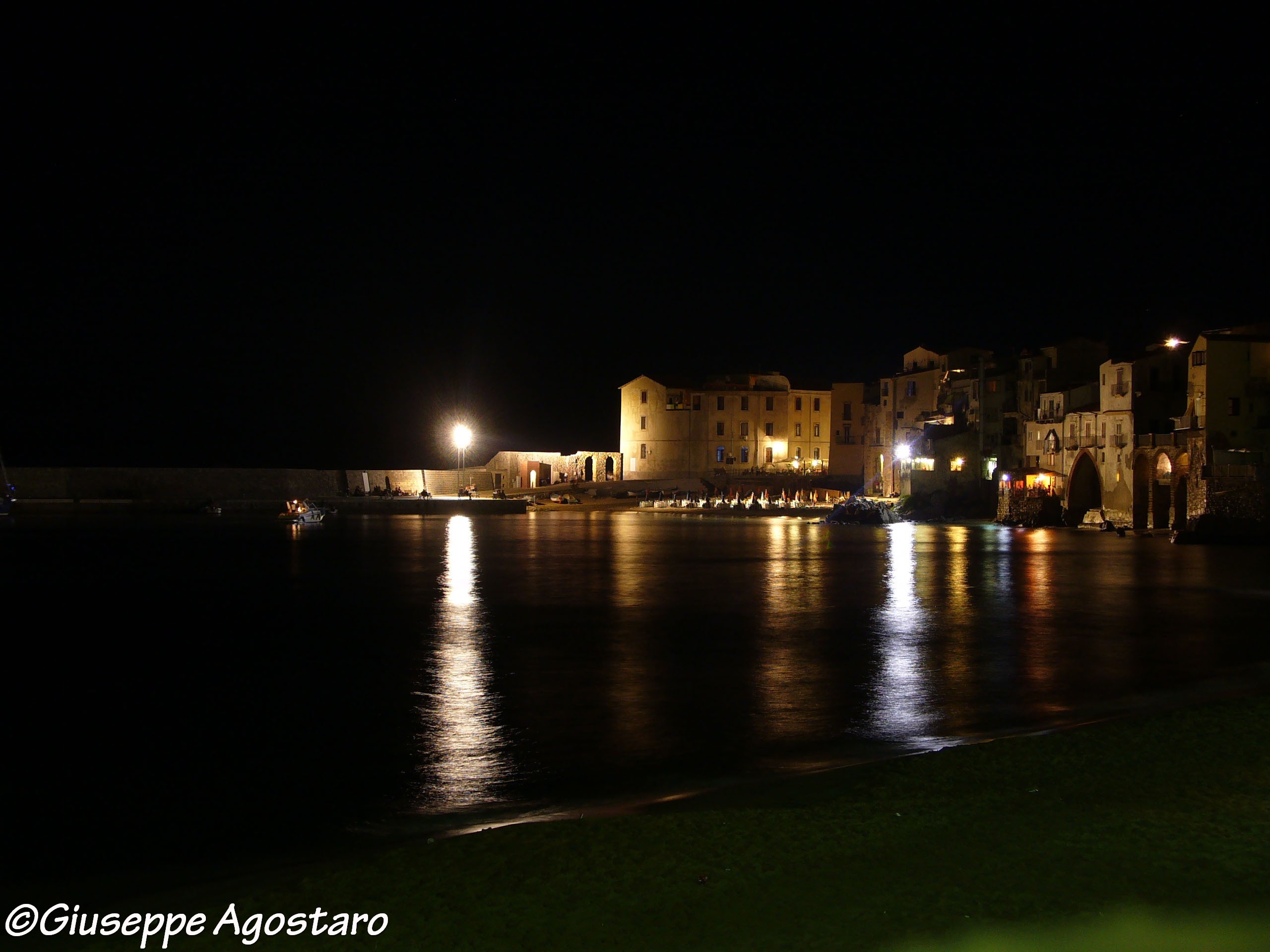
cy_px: 476
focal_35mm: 60
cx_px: 635
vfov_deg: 24.4
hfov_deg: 32.2
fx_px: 2201
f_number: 3.1
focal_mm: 9.9
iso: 80
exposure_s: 4
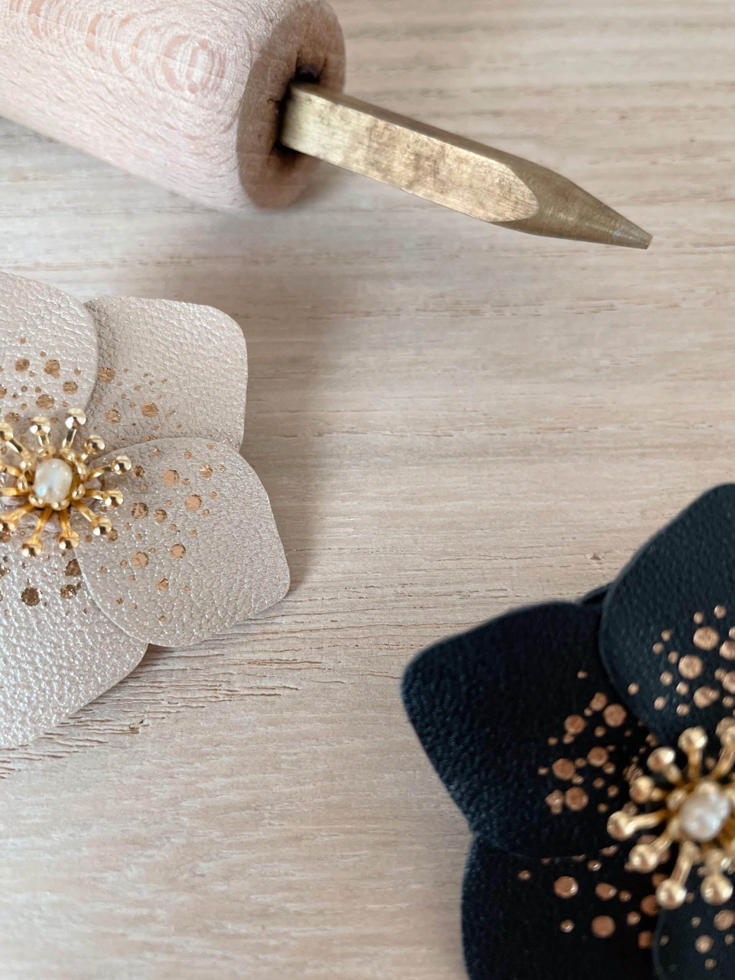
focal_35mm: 26
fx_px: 736
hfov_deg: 53.1
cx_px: 368
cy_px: 490
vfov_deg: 67.3
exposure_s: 1/50
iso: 125
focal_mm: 4.2
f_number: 1.6
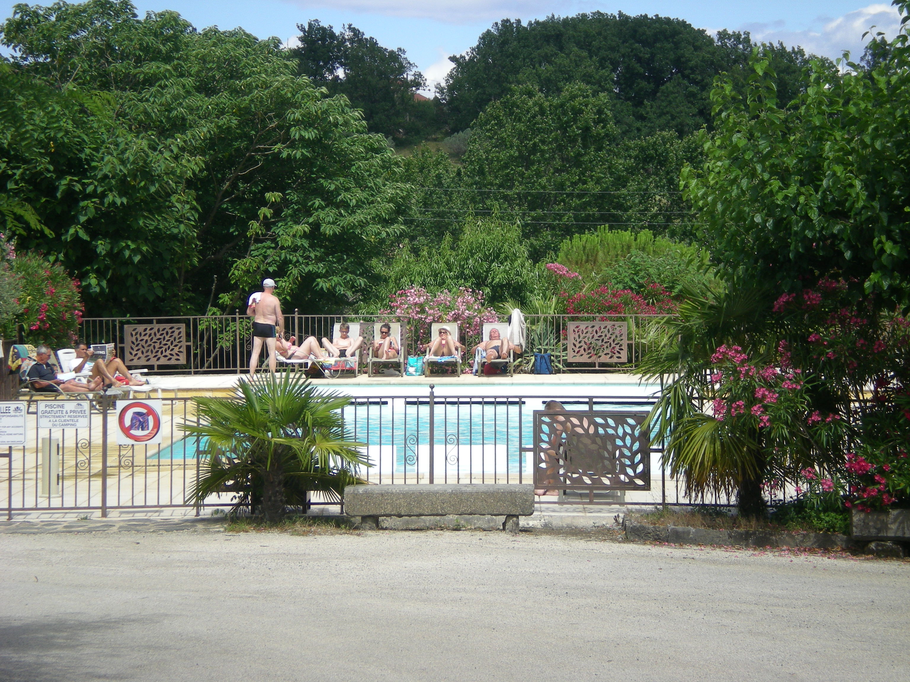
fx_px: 2997
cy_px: 341
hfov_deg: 17.3
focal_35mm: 114
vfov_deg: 13.0
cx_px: 455
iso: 50
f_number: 5.9
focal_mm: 18.9
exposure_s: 1/220
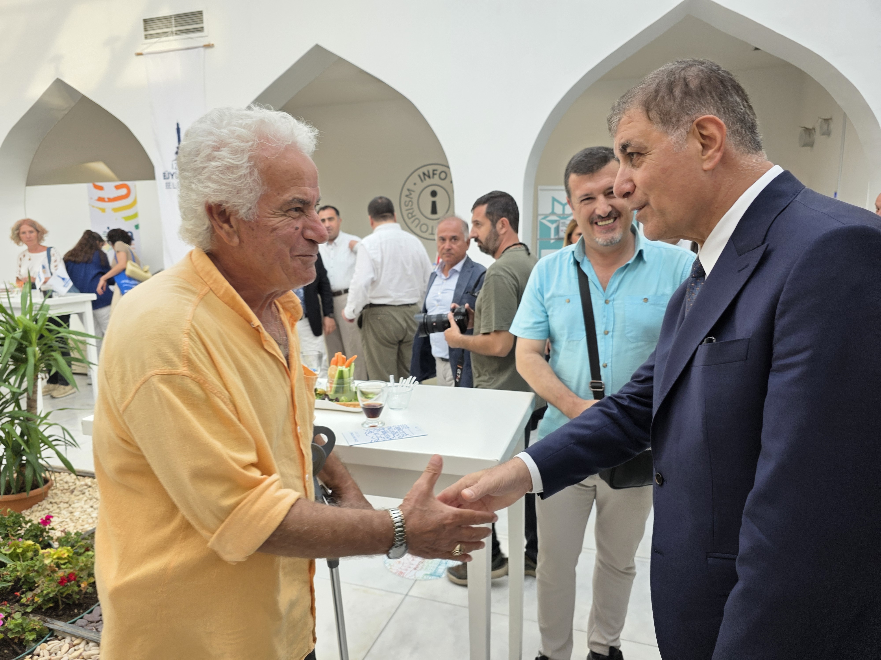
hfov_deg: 73.9
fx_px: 585
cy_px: 330
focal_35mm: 23
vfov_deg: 58.9
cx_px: 440
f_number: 1.7
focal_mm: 6.3
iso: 40
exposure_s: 1/100
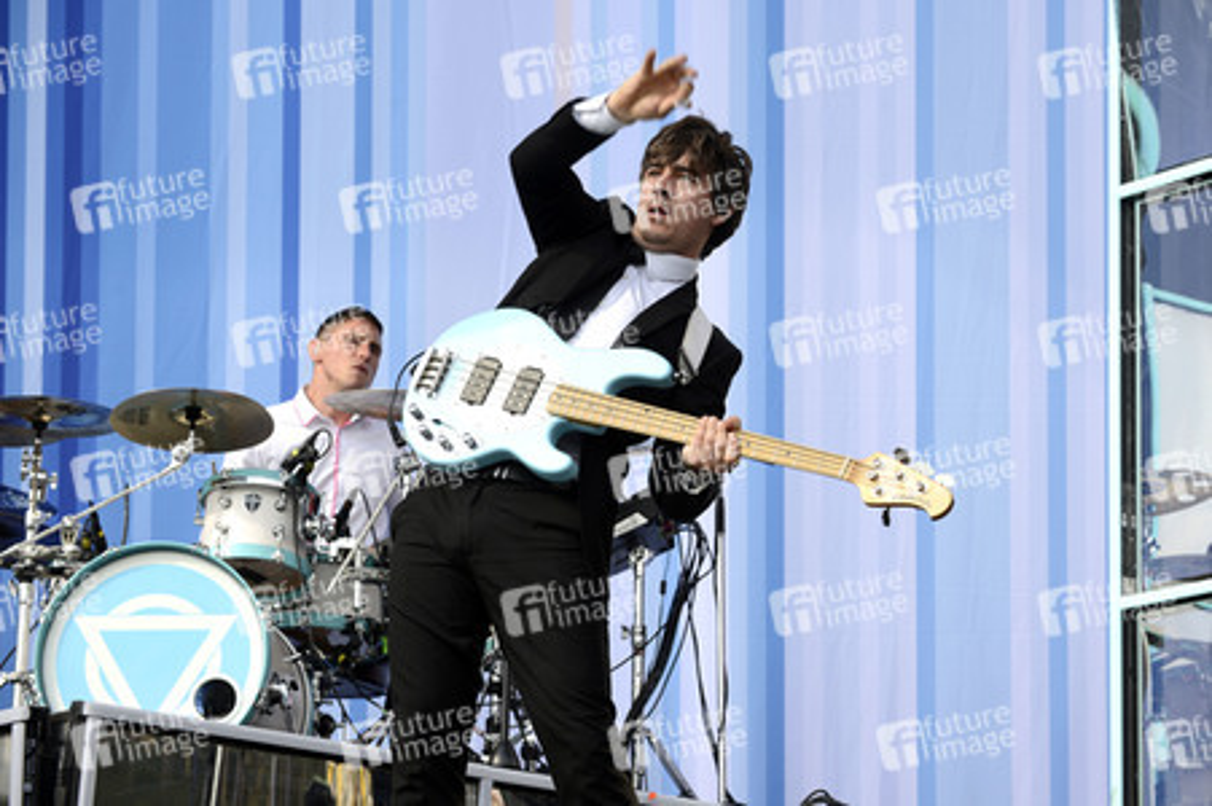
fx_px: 3701
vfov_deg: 12.4
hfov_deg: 18.6
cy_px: 403
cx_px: 606
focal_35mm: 110
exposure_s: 1/400
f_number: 7.1
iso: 160
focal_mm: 110
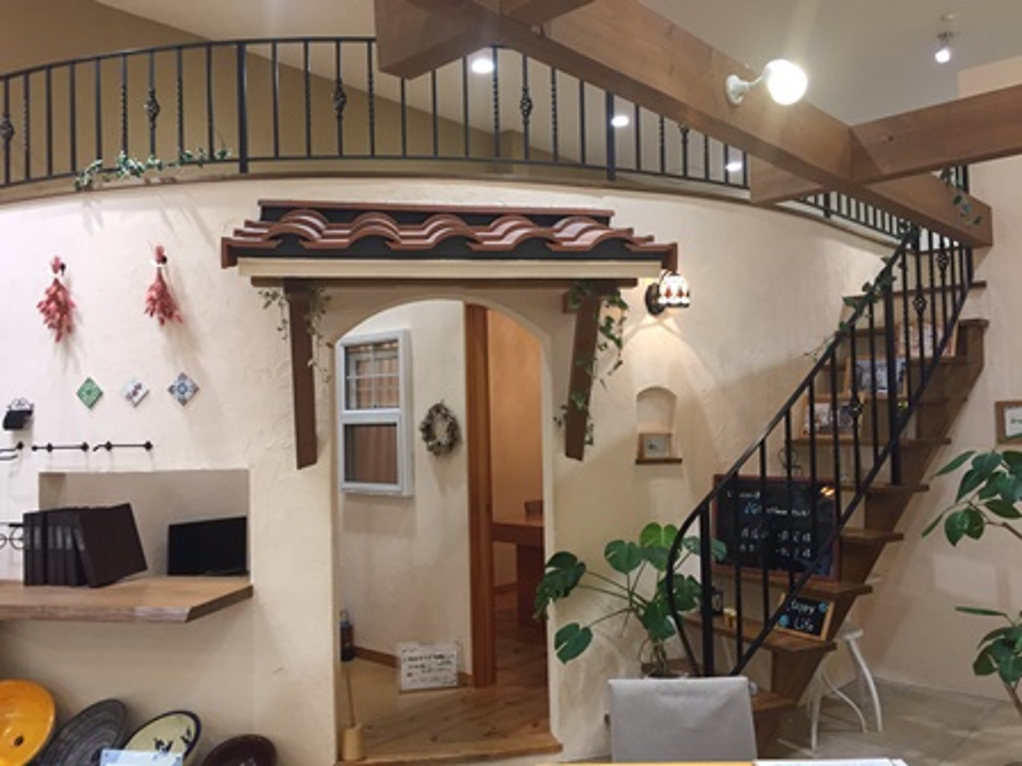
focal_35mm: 29
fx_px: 856
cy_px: 383
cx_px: 511
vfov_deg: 48.2
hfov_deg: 61.7
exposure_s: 1/30
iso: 50
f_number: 2.2
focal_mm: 4.15
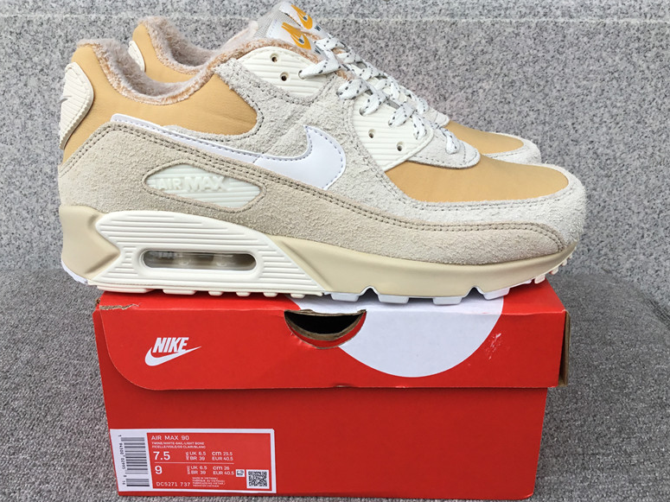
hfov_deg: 51.3
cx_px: 321
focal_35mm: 36
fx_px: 697
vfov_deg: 39.6
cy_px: 241
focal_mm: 3.3
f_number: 2.4
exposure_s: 1/251
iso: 25
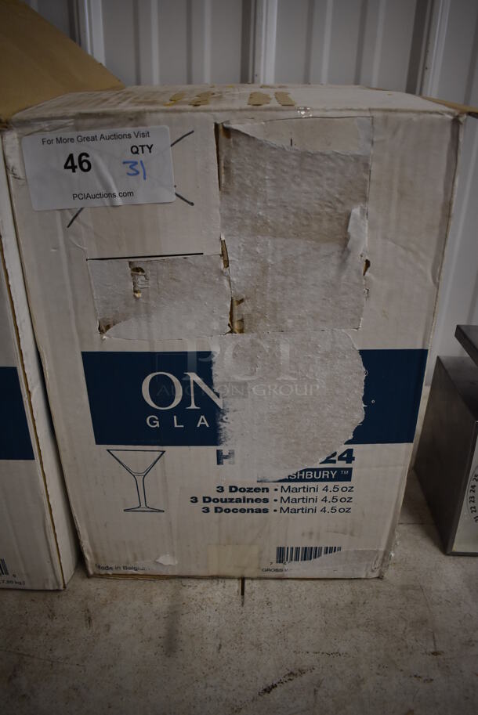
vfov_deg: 67.3
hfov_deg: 48.0
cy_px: 358
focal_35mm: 27
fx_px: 537
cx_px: 239
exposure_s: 1/125
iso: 900
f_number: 3.5
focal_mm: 18
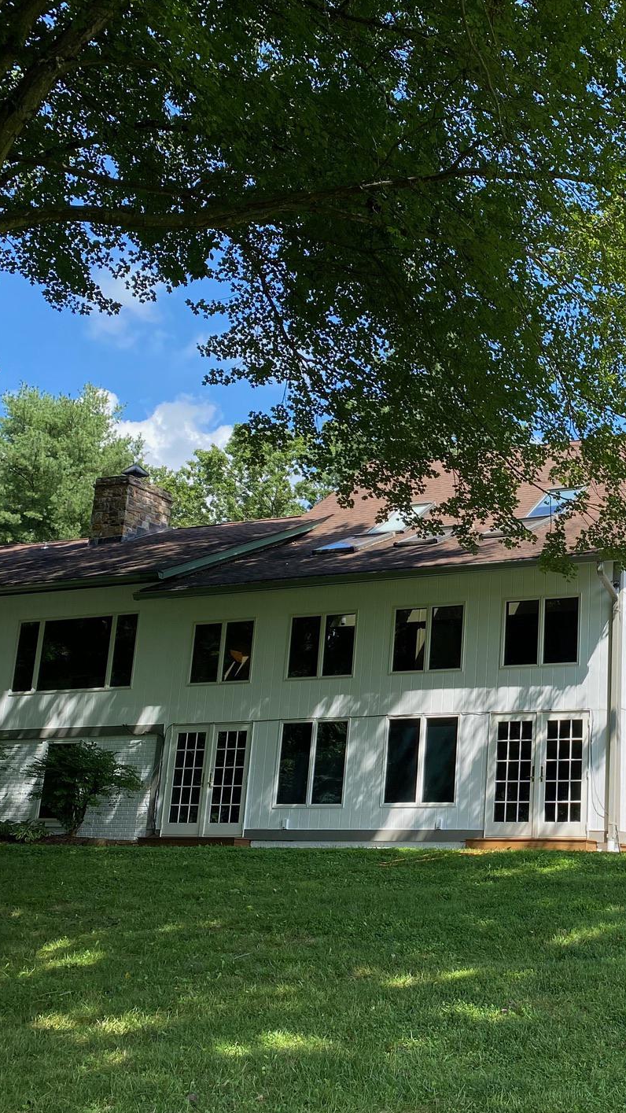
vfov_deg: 49.4
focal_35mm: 41
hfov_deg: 27.7
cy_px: 588
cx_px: 587
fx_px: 1210
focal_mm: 4.25
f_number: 1.8
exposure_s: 1/1114
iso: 32
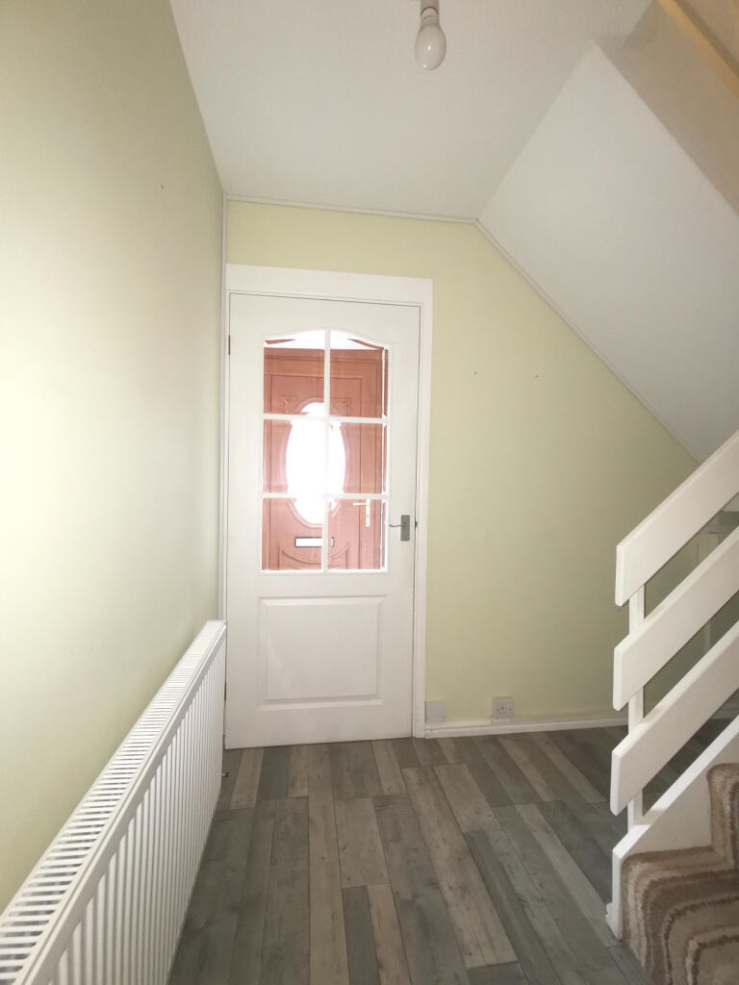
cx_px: 370
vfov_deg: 94.5
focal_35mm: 16
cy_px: 492
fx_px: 455
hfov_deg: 78.1
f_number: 2.2
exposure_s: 1/20
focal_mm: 2.35
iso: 500
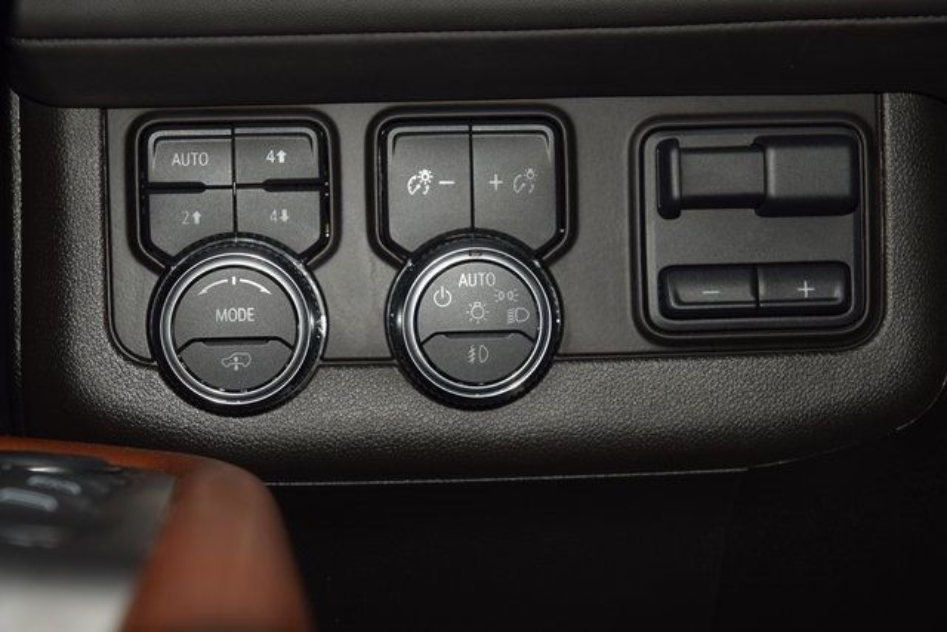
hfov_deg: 19.5
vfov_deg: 13.0
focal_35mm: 105
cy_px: 316
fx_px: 2763
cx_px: 474
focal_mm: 70
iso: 100
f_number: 8
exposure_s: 1/125
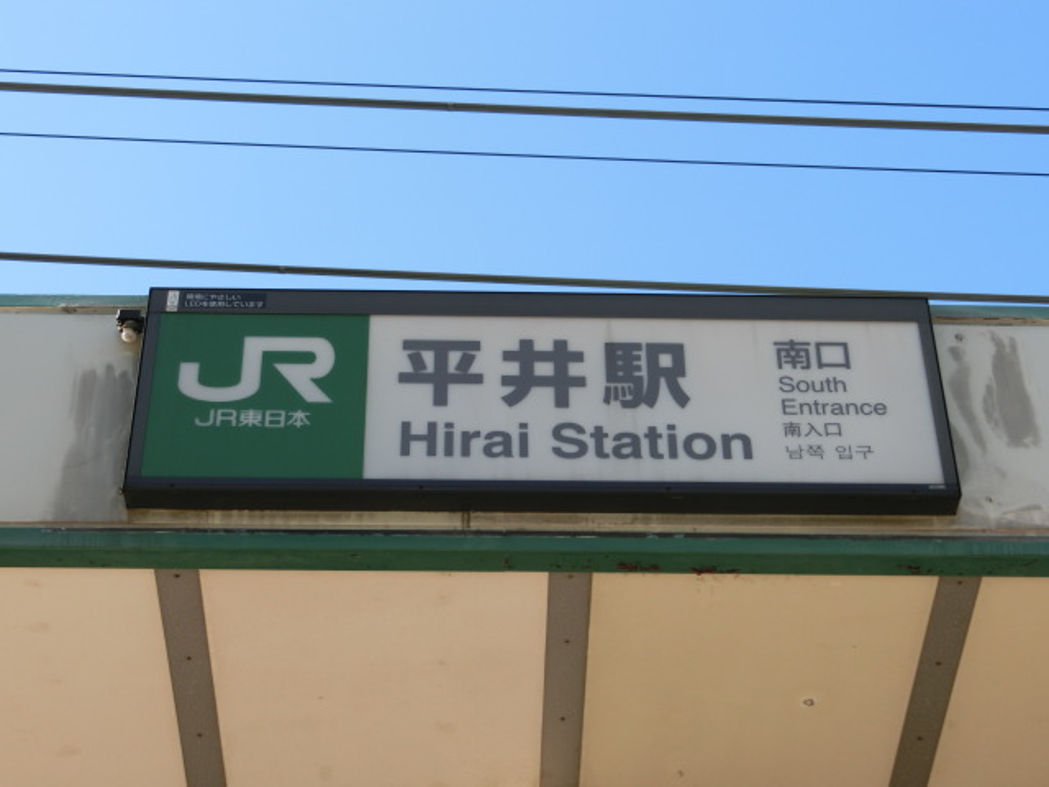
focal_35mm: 70
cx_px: 524
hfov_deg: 27.8
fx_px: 2121
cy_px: 394
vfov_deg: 21.0
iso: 80
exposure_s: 1/160
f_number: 5.2
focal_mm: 12.4
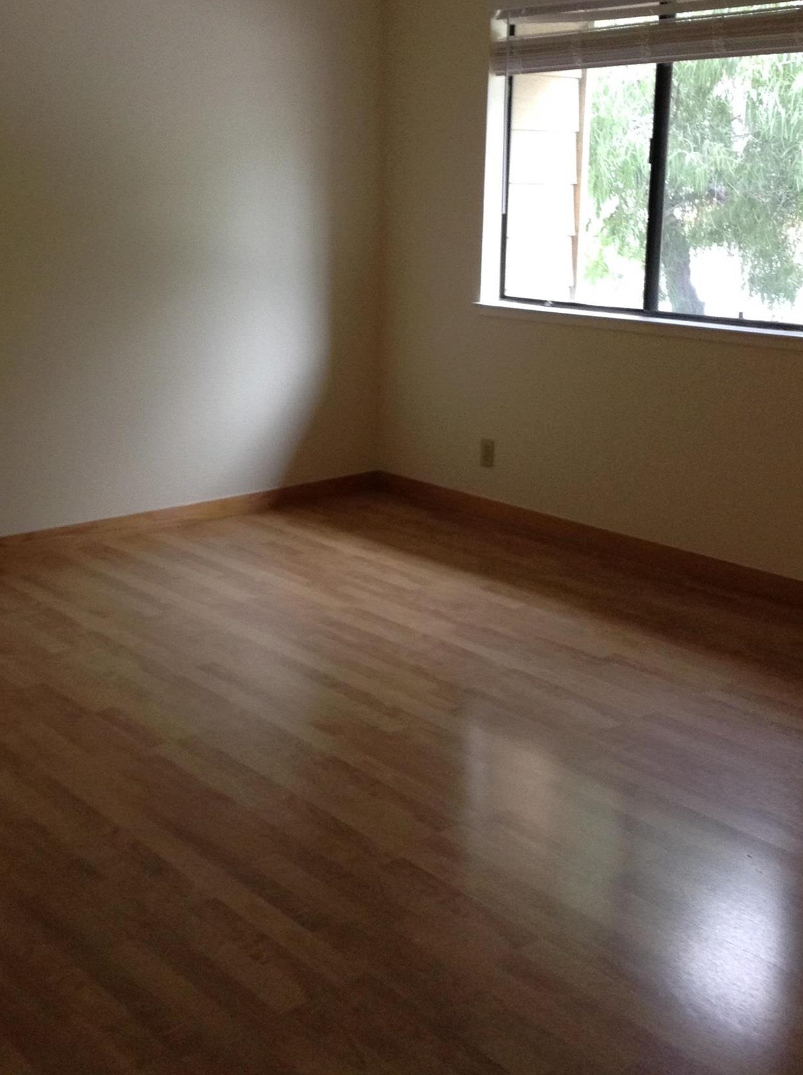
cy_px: 431
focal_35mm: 46
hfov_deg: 31.3
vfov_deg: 41.1
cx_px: 324
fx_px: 1427
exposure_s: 1/24
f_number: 2.4
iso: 100
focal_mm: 3.3
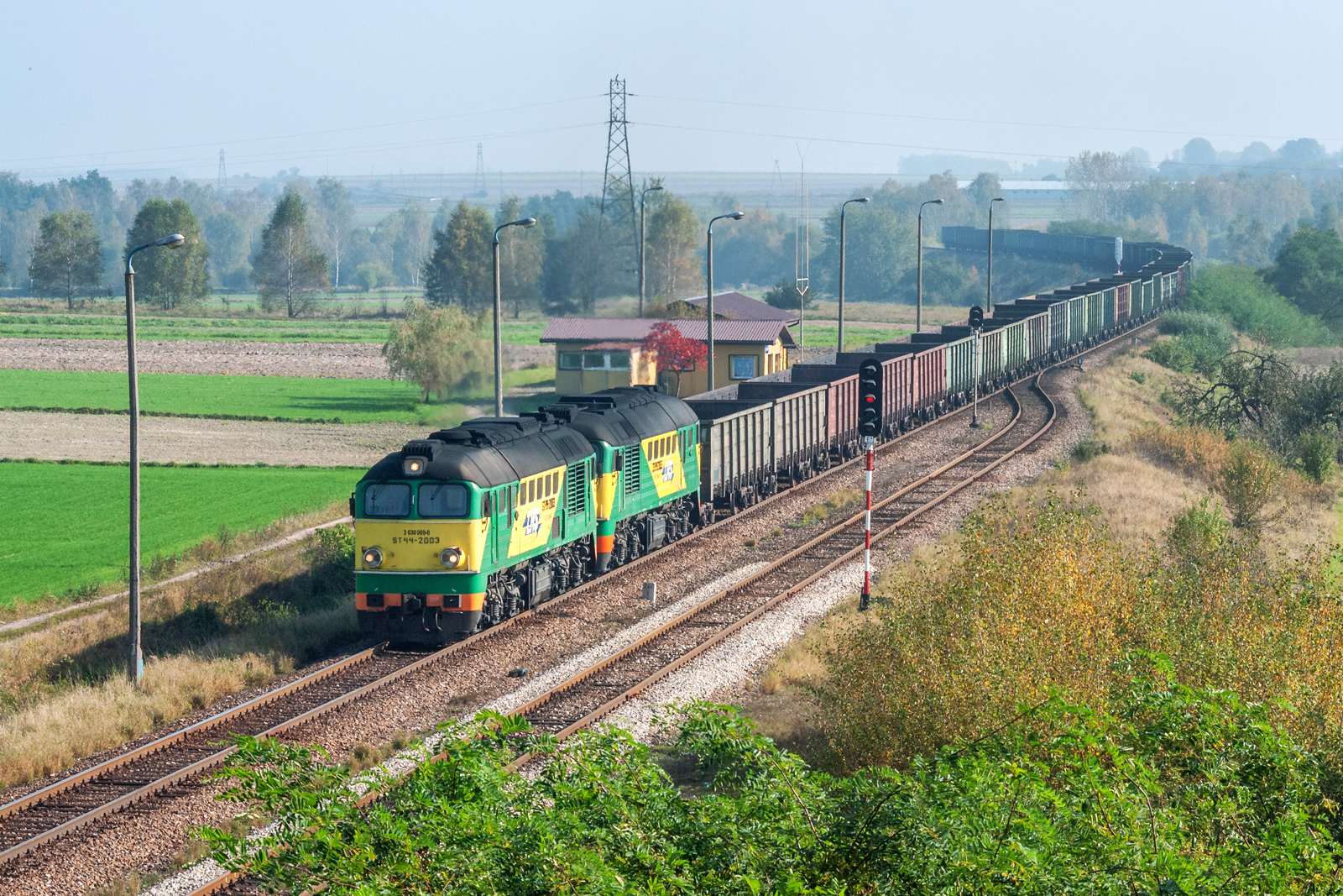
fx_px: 3917
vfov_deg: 13.0
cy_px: 448
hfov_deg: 19.5
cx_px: 672
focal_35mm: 105
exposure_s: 1/400
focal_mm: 70
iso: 200
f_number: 10
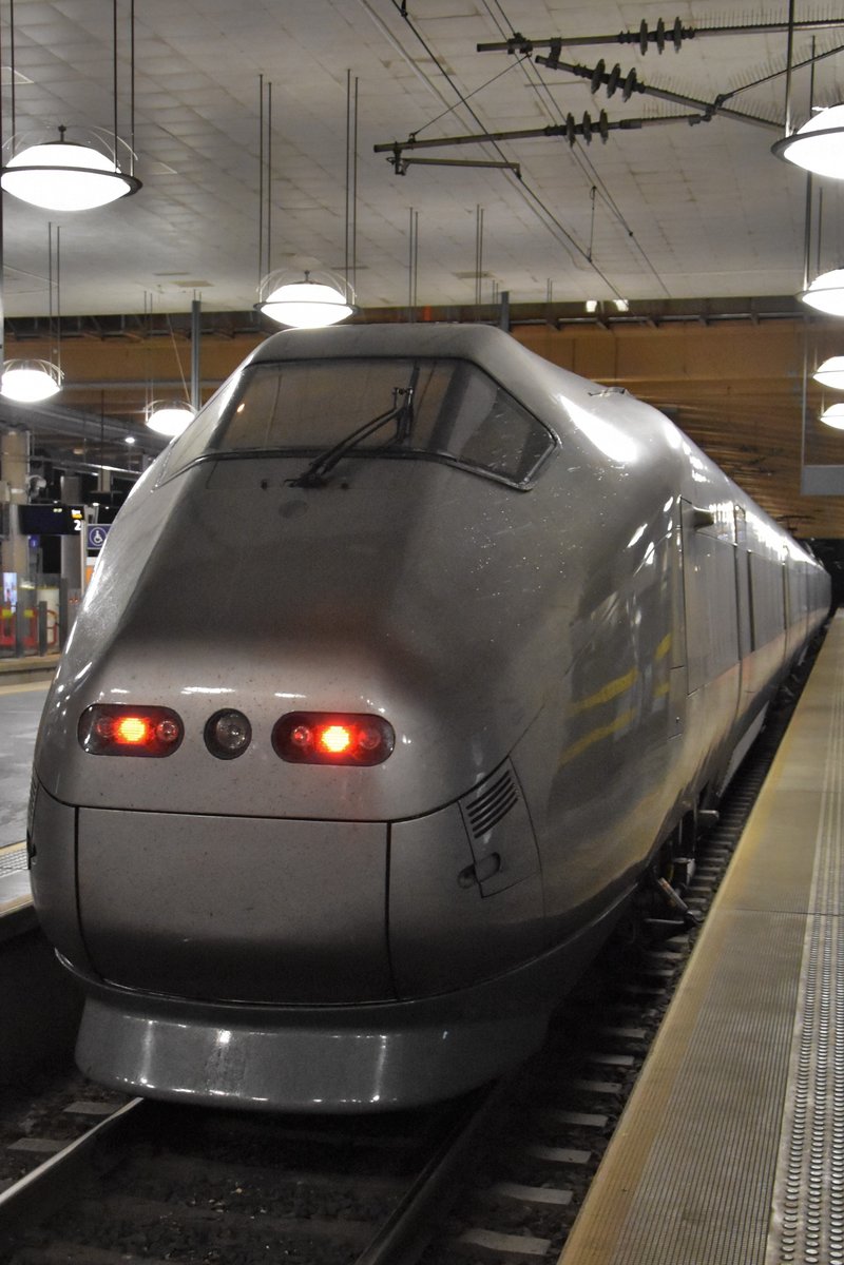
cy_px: 632
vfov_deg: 51.3
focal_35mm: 38
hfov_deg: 35.5
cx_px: 422
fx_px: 1319
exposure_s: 1/60
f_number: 4
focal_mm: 25
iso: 5600
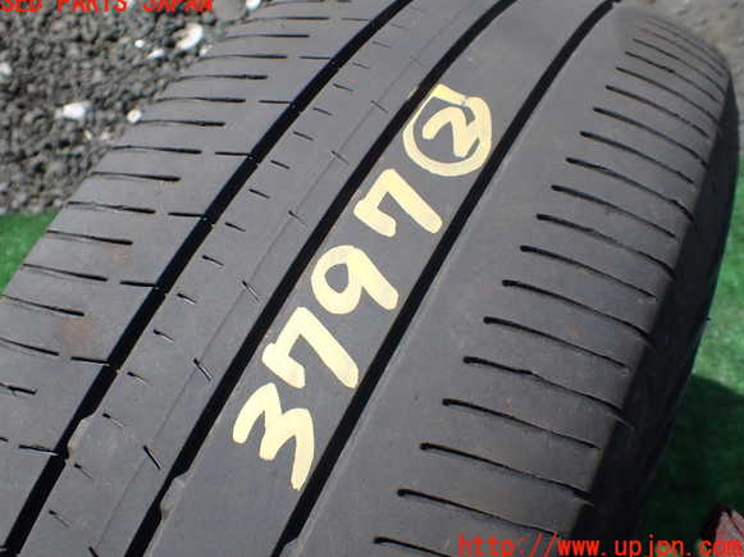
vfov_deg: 45.4
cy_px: 275
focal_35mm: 31
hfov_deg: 58.4
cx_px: 364
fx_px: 666
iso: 100
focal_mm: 5.4
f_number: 3.2
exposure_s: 1/640
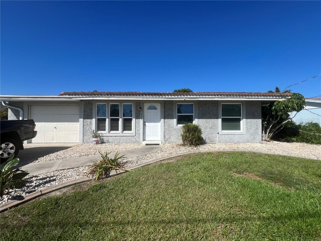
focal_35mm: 13
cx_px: 160
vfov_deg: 89.9
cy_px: 120
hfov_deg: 106.2
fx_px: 121
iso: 32
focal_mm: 1.57
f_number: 1.8
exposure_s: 1/2421
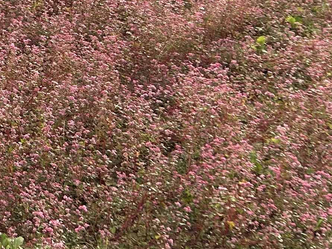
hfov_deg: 13.5
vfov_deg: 11.5
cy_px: -225
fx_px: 1132
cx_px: -390
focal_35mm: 118
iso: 50
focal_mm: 5.7
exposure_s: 1/2299
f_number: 1.5
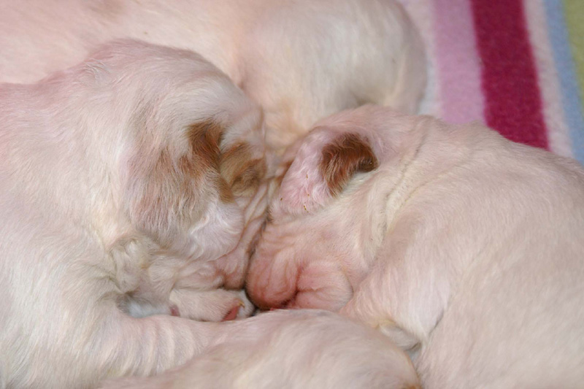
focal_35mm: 105
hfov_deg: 19.5
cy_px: 194
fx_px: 1703
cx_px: 292
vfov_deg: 13.0
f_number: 5.6
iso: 400
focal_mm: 70
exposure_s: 1/125
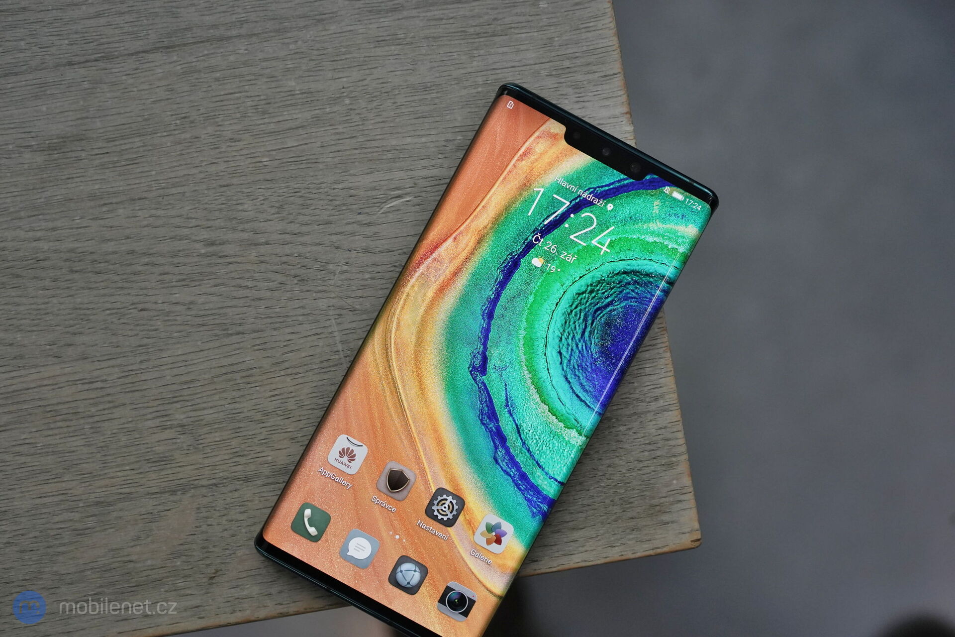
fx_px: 1459
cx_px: 478
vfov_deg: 24.6
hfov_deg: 36.2
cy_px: 318
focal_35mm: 55
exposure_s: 1/320
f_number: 5
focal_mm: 55
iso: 3200
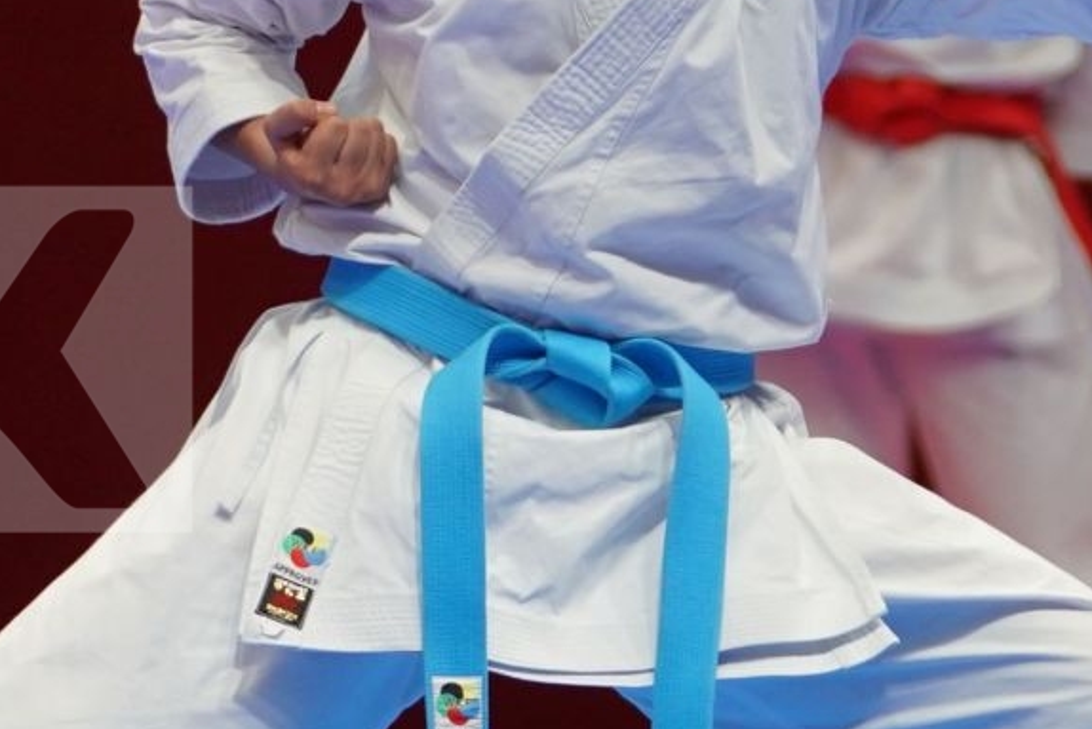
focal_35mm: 818
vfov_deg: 1.7
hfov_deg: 2.5
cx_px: 660
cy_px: 360
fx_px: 24817
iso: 1000
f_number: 4
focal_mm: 174
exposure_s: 1/500
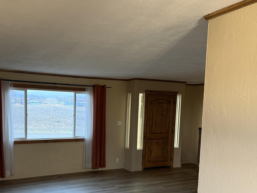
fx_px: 245
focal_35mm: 33
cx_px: 82
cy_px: 130
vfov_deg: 42.3
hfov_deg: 54.0
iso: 320
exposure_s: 1/60
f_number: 1.78
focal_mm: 6.76
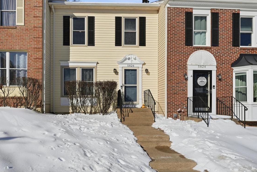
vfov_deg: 55.6
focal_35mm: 23
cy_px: 85
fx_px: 163
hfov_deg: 76.1
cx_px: 109
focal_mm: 17.6
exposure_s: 1/8000
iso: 400
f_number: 11
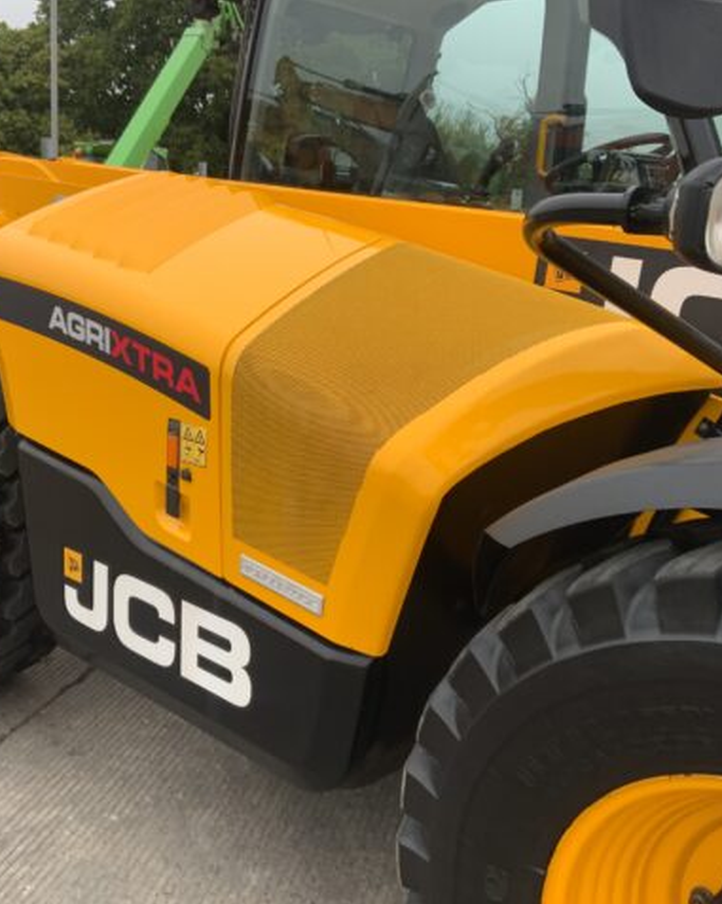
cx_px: 275
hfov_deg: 38.9
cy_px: 453
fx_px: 1016
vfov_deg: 48.0
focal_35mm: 38
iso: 16
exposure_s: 1/122
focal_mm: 3
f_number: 1.8
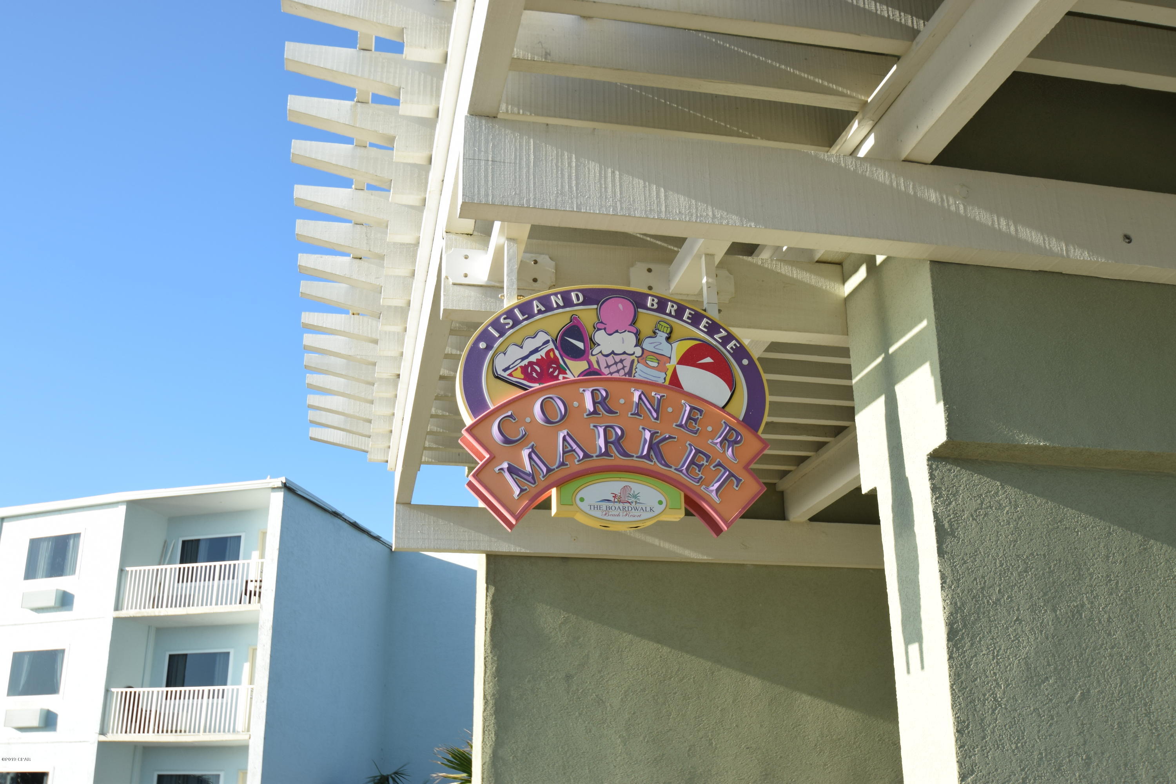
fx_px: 1176
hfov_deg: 53.1
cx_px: 588
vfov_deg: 36.9
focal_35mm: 36
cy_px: 392
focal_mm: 24
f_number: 8
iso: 200
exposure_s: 1/250
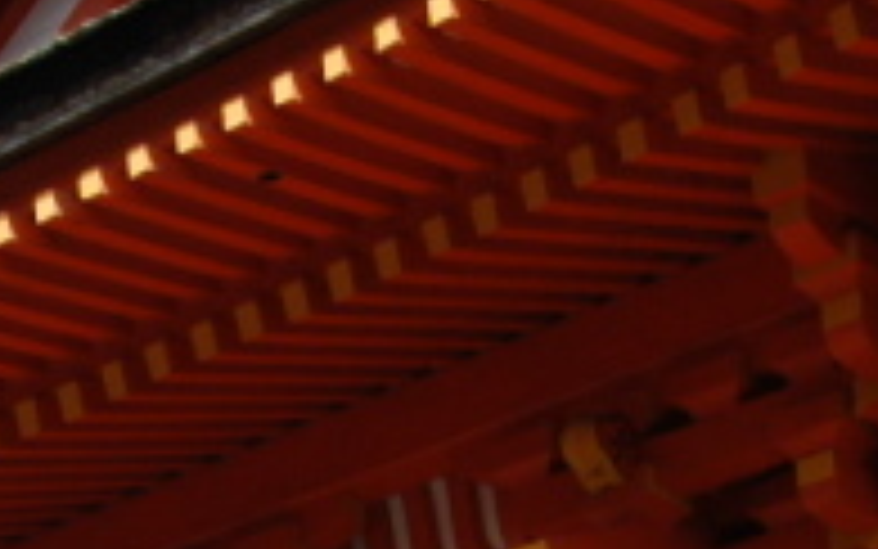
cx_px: 545
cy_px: 1060
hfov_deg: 10.9
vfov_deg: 6.6
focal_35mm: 193
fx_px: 4620
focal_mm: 24
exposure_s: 1/250
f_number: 8
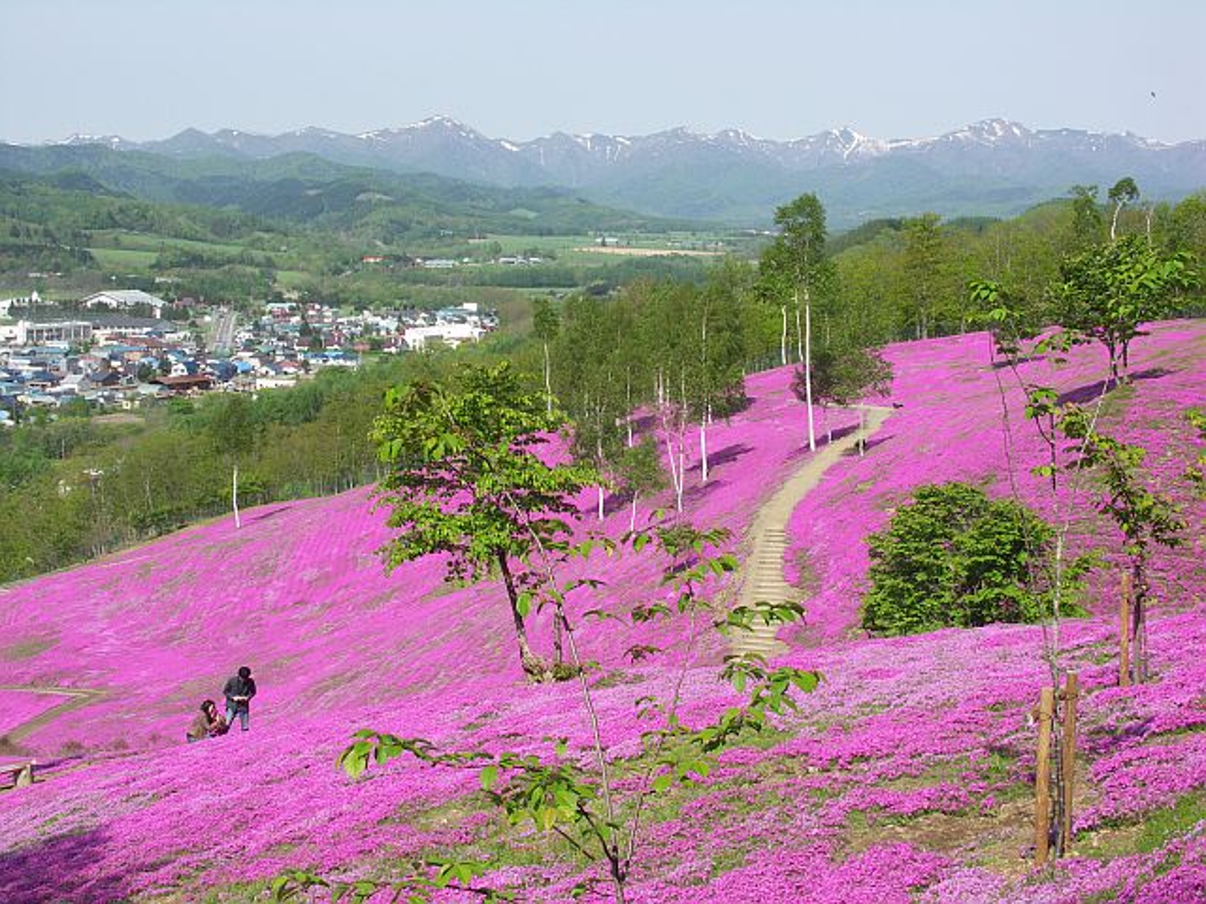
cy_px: 452
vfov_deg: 29.7
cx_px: 603
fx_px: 1707
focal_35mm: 49
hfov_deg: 38.9
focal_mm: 12.7
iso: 50
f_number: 10
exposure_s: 1/80
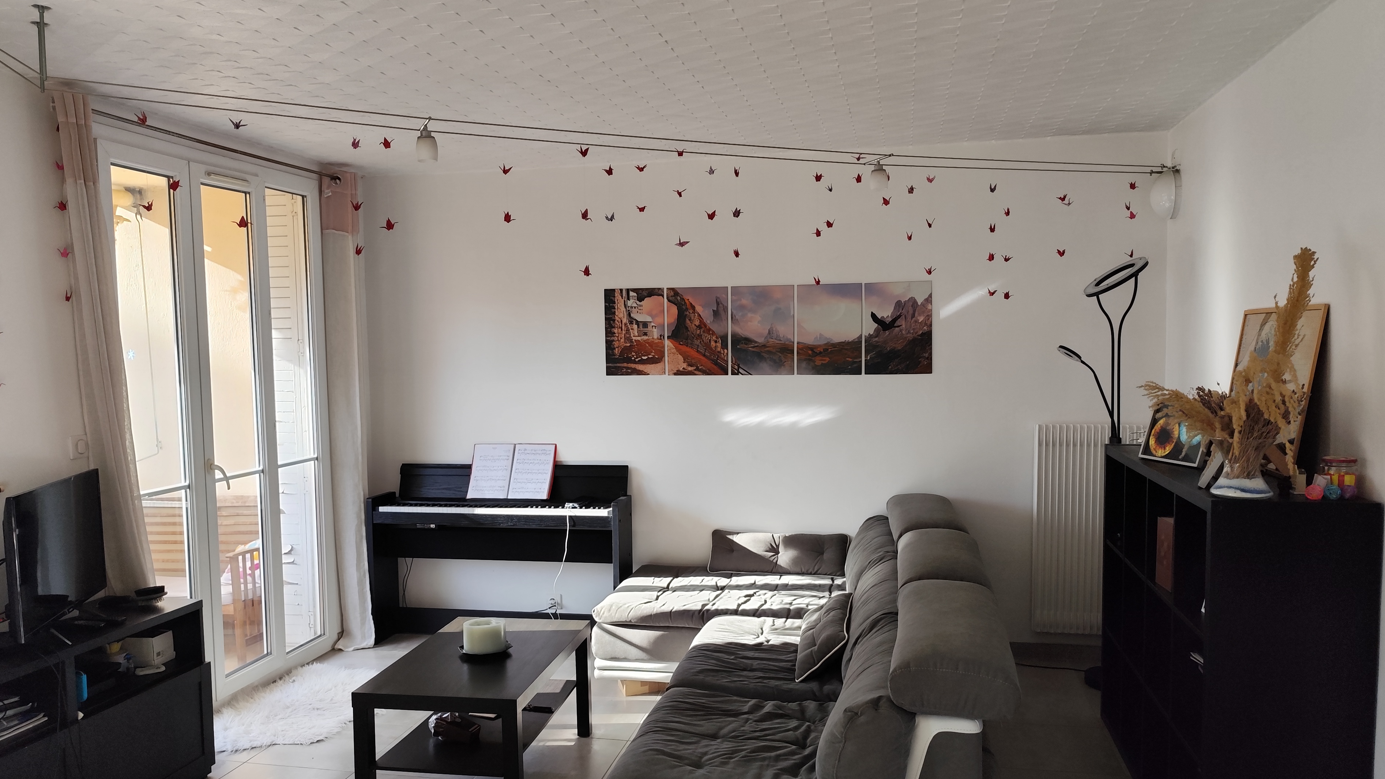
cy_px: 433
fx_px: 992
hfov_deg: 69.9
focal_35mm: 27
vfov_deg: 42.8
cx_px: 685
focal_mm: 6.19
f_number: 1.65
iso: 50
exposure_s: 1/117
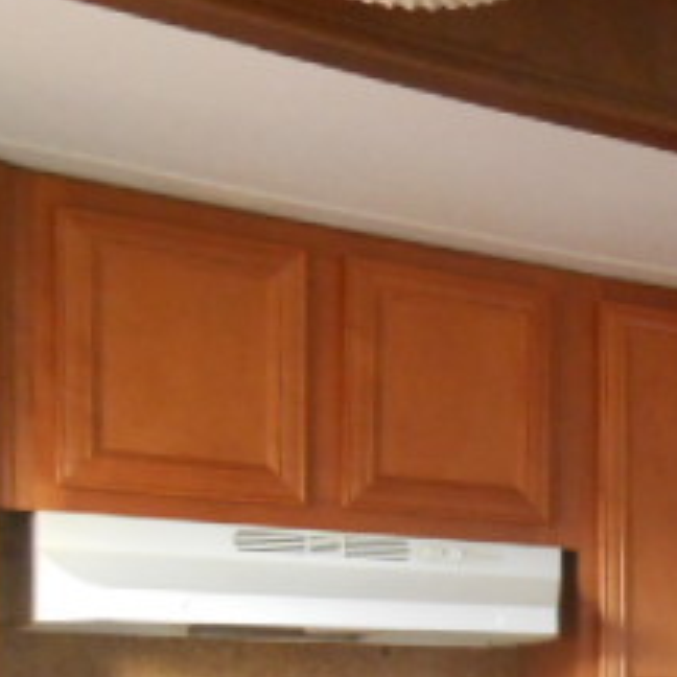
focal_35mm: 68
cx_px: 918
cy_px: 727
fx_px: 1505
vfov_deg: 23.9
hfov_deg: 22.3
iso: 400
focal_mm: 4.6
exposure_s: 1/20
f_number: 3.5
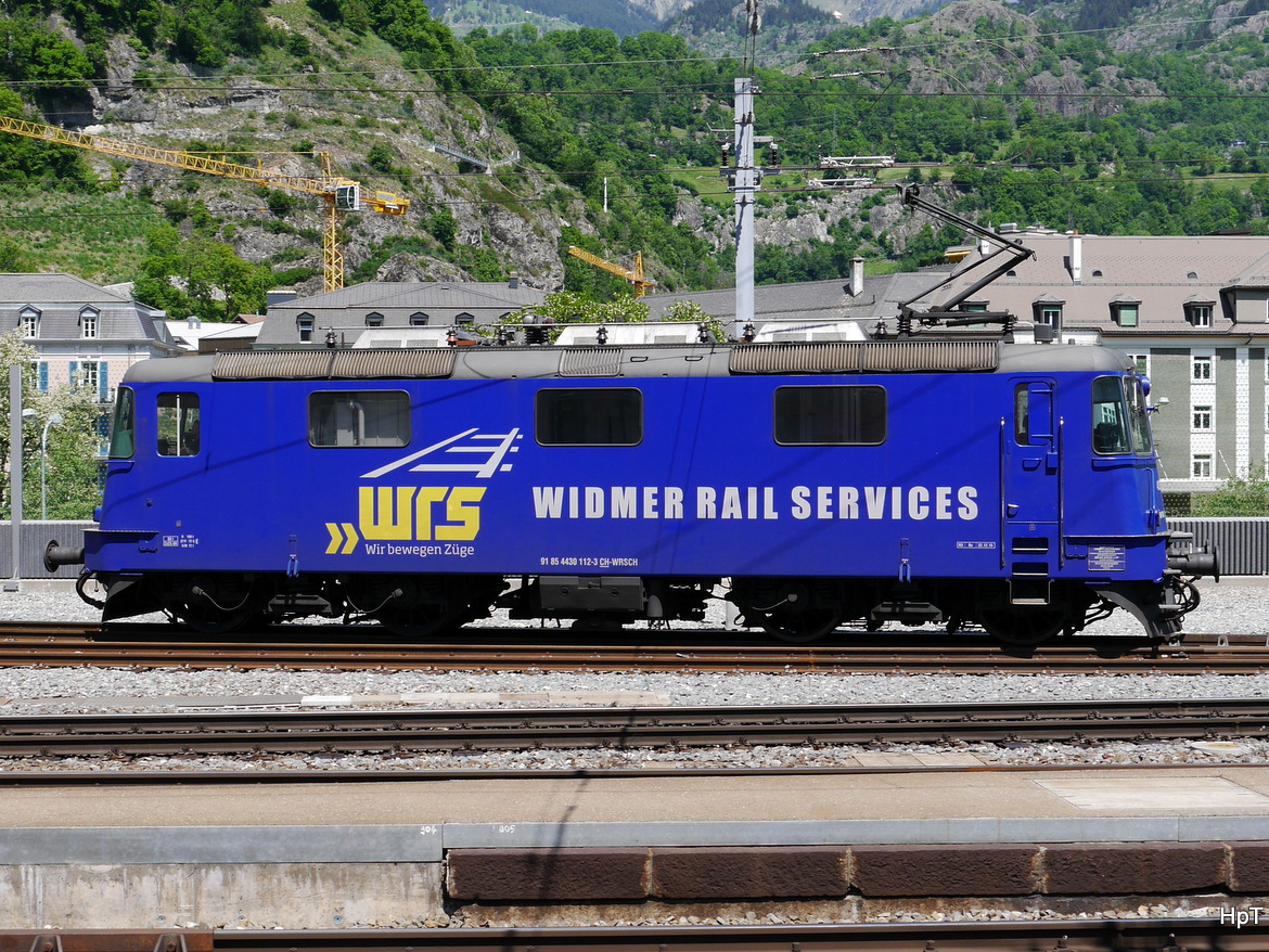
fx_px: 1430
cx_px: 643
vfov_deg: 36.8
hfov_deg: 47.9
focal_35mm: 39
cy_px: 467
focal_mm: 19
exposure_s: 1/320
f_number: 8
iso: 160
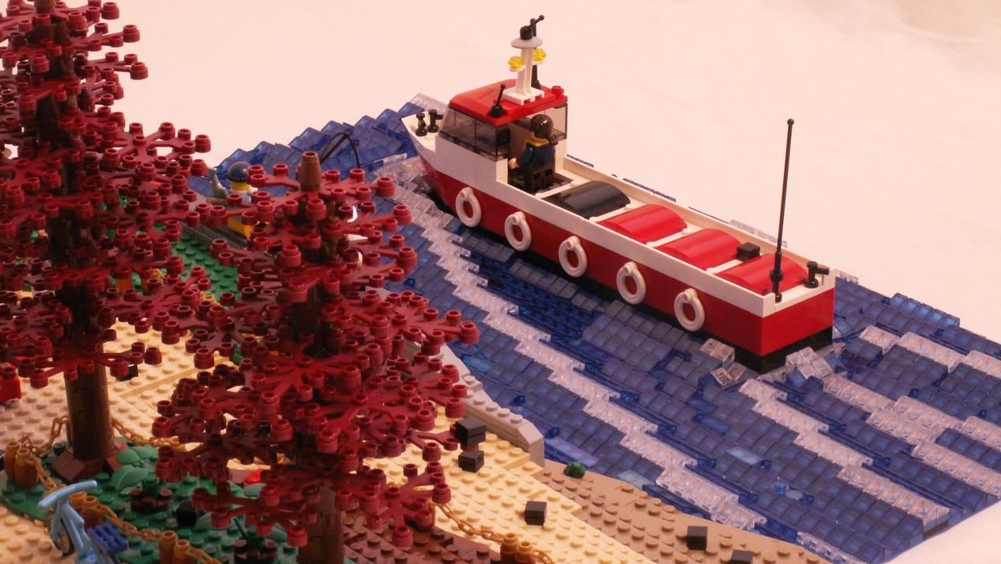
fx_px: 2257
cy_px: 297
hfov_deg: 25.0
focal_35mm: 85
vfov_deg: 14.2
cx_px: 506
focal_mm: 12.91
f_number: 8
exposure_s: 2
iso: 50
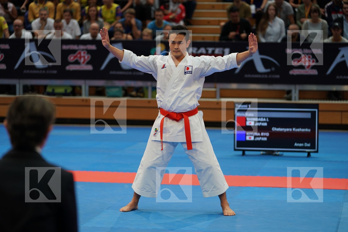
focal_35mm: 130
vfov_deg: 10.5
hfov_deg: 15.8
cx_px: 174
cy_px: 116
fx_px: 1257
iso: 640
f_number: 2.8
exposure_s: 1/500
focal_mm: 130
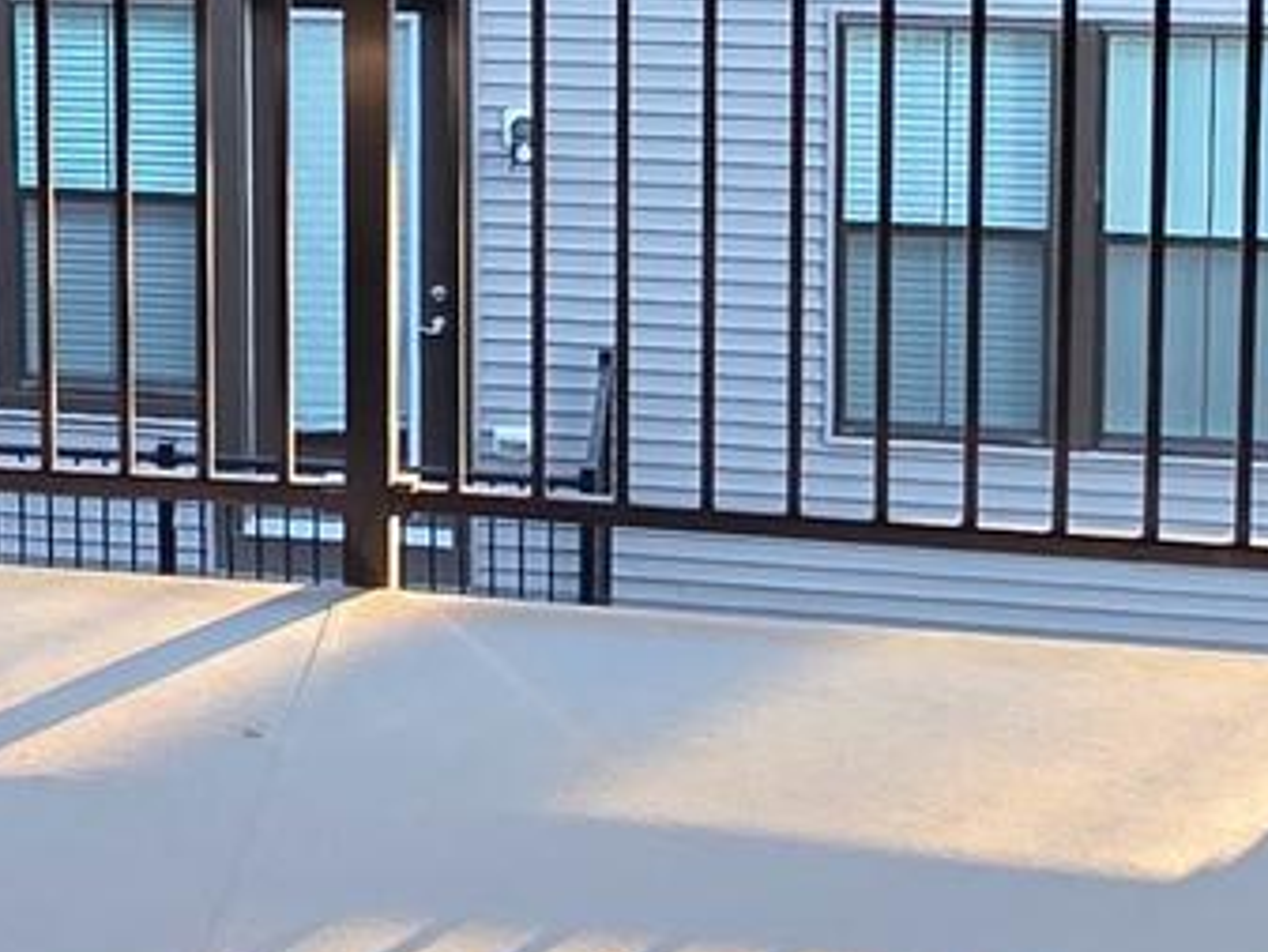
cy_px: -256
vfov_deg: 17.6
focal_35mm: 79
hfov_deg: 23.8
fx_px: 2895
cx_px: 45
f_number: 1.9
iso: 160
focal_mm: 2.2
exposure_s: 1/120
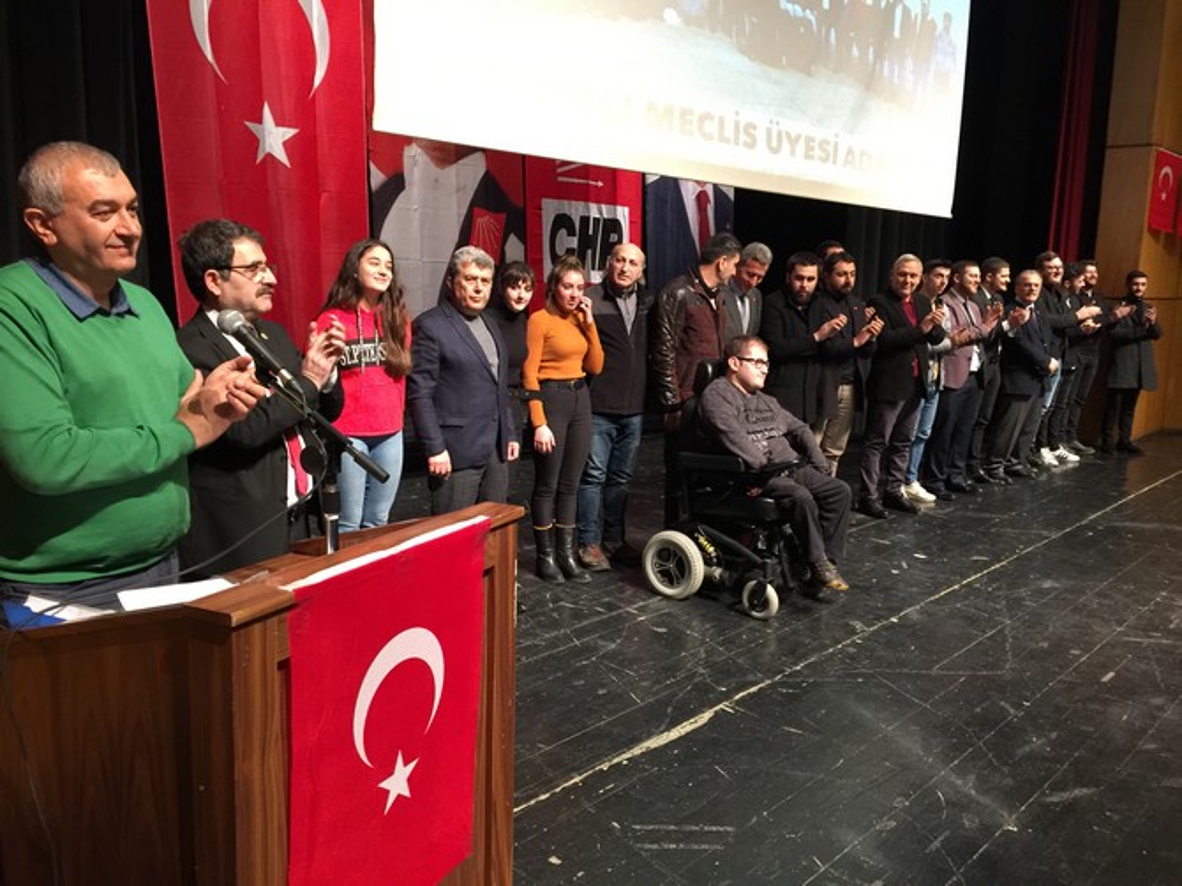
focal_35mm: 29
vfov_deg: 48.2
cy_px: 443
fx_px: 990
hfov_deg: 61.7
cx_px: 591
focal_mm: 4.15
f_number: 2.2
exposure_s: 1/17
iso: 160
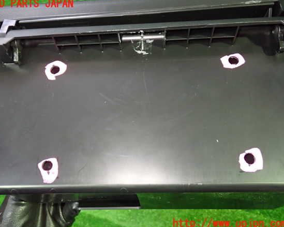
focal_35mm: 32
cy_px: 114
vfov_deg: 45.8
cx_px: 134
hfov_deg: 55.6
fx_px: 269
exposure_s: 1/30
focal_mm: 5.4
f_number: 2.3
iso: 800
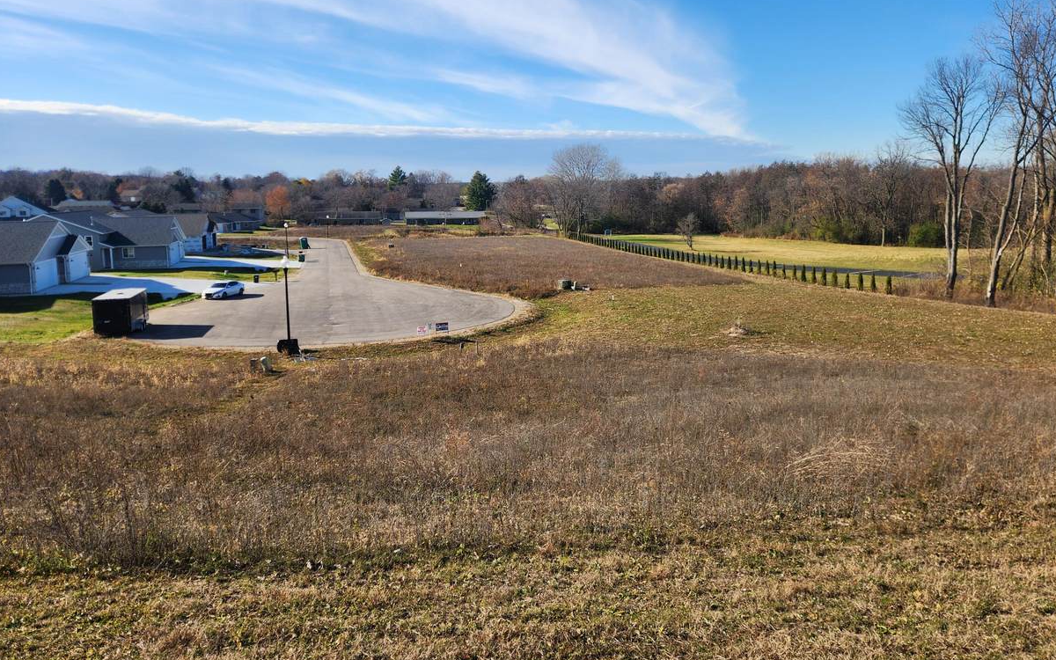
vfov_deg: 47.4
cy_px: 275
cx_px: 544
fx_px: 748
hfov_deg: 70.4
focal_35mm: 26
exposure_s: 1/1441
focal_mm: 5.4
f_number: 1.8
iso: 20
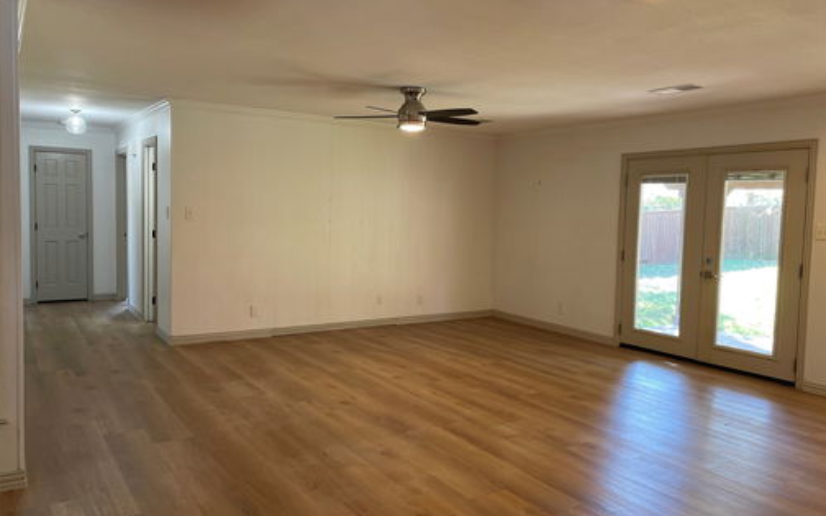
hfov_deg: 66.5
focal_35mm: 28
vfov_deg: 44.5
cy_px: 259
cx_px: 410
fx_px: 630
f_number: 1.6
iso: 80
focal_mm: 4.2
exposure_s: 1/60
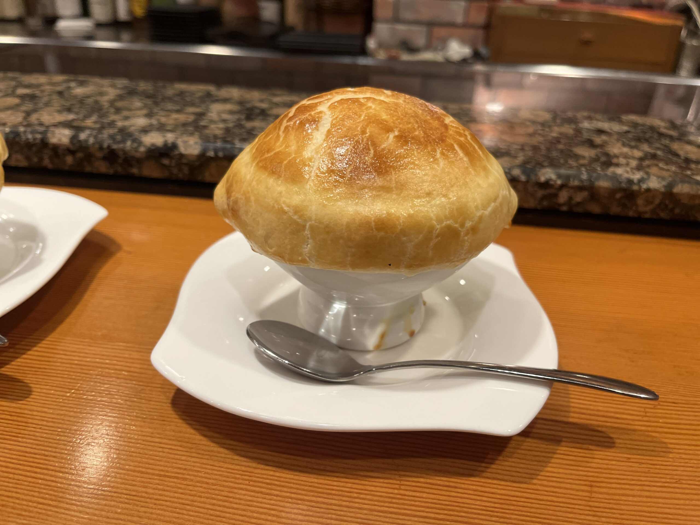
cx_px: 350
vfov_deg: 53.1
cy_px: 262
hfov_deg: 67.3
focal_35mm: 26
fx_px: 526
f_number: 1.6
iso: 200
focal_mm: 5.1
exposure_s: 1/60
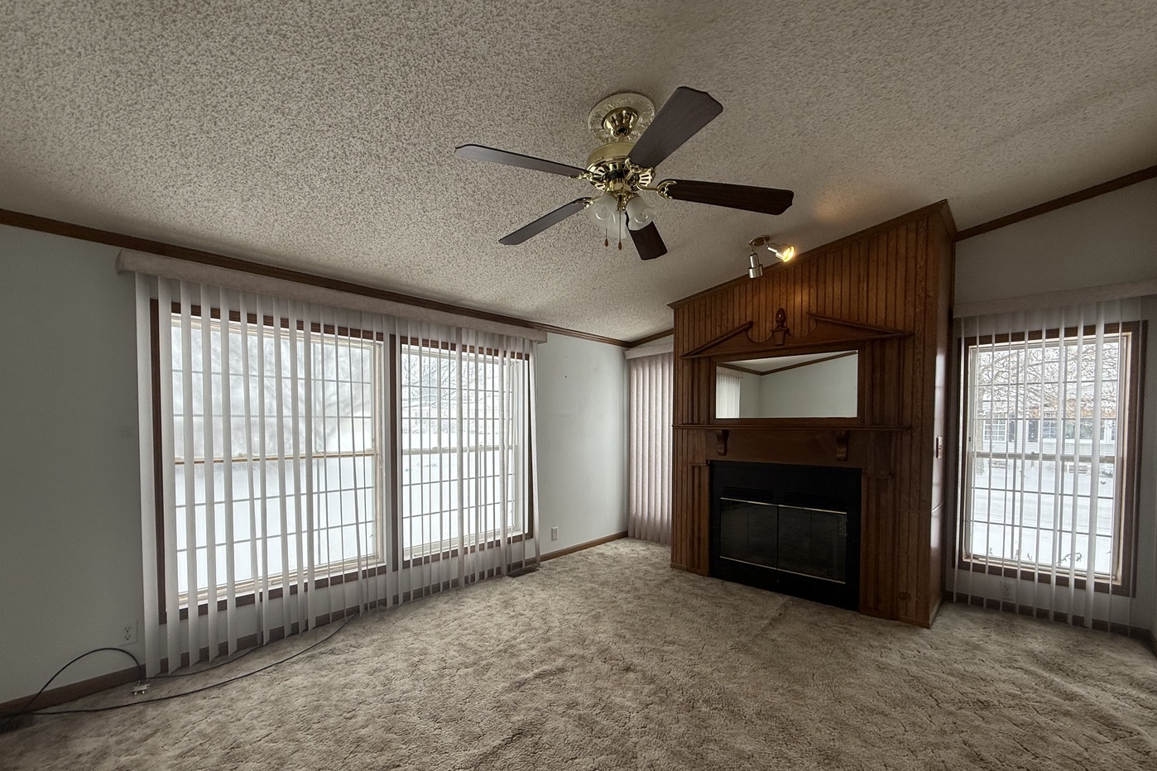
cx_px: 582
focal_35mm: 15
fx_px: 482
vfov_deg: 77.0
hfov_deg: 100.4
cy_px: 435
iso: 64
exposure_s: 1/286
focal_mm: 2.22
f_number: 2.2
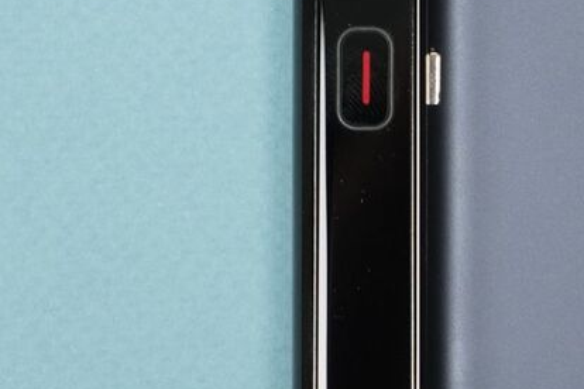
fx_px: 3536
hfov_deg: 9.2
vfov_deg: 6.3
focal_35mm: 218
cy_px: 69
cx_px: 880
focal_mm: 47
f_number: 4
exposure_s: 1/160
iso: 1000
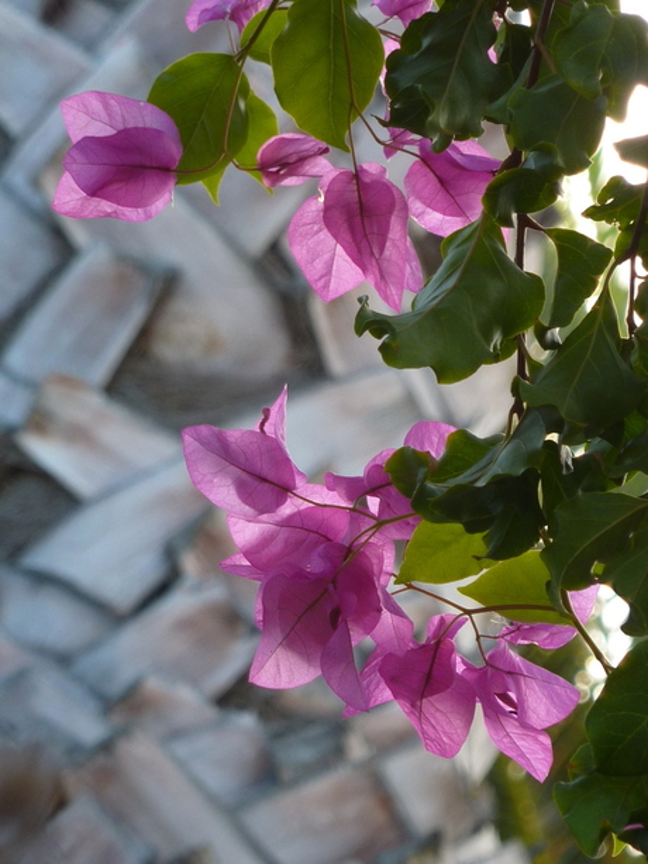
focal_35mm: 349
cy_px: 432
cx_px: 324
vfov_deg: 5.7
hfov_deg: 4.3
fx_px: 8708
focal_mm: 39.7
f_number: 4.7
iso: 100
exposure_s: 1/100
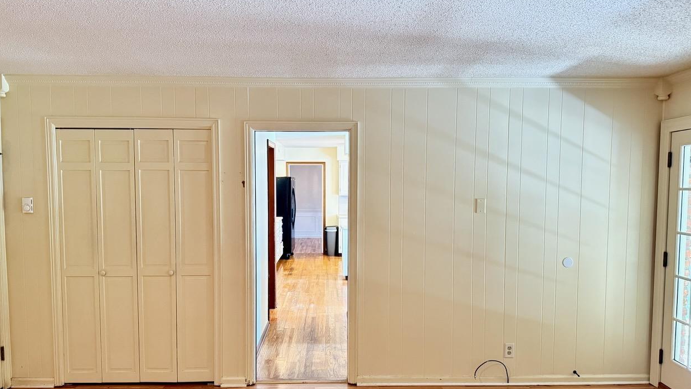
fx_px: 495
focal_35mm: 27
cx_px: 337
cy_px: 217
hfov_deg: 69.9
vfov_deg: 42.8
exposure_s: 1/60
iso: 500
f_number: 1.78
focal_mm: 6.76
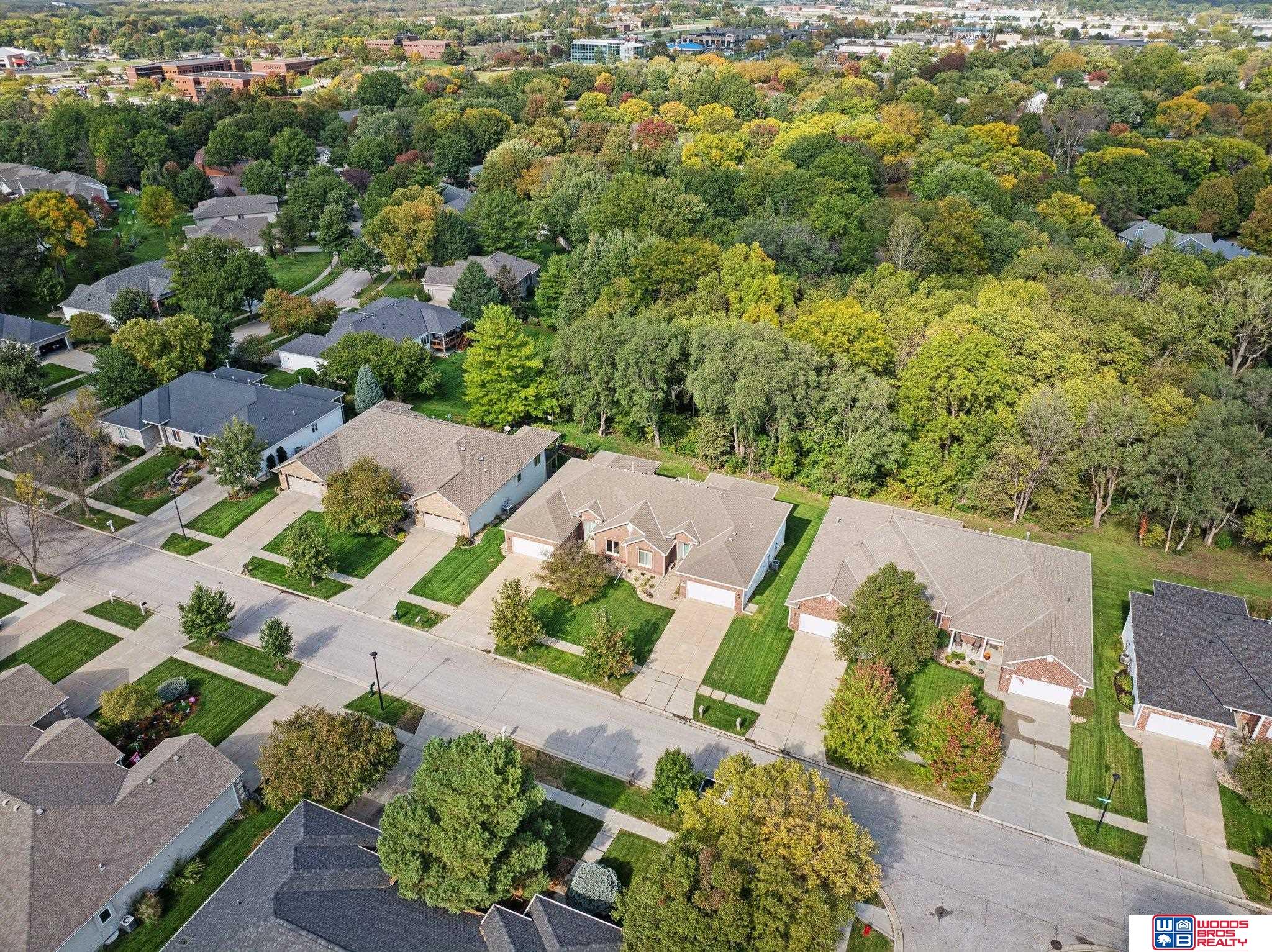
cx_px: 636
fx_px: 881
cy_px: 476
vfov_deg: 56.8
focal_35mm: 24
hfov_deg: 71.6
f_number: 2.8
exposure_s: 1/60
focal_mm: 12.29
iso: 100
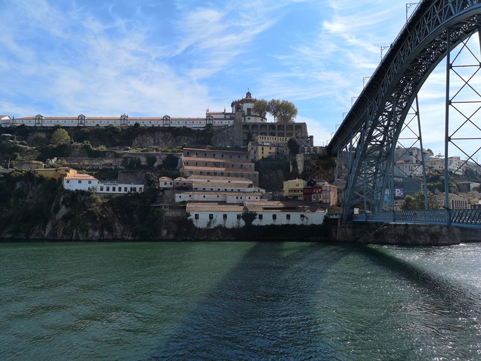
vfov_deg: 51.4
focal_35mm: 27
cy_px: 180
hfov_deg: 65.3
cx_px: 240
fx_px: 375
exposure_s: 1/3040
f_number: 1.8
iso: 50
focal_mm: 3.95
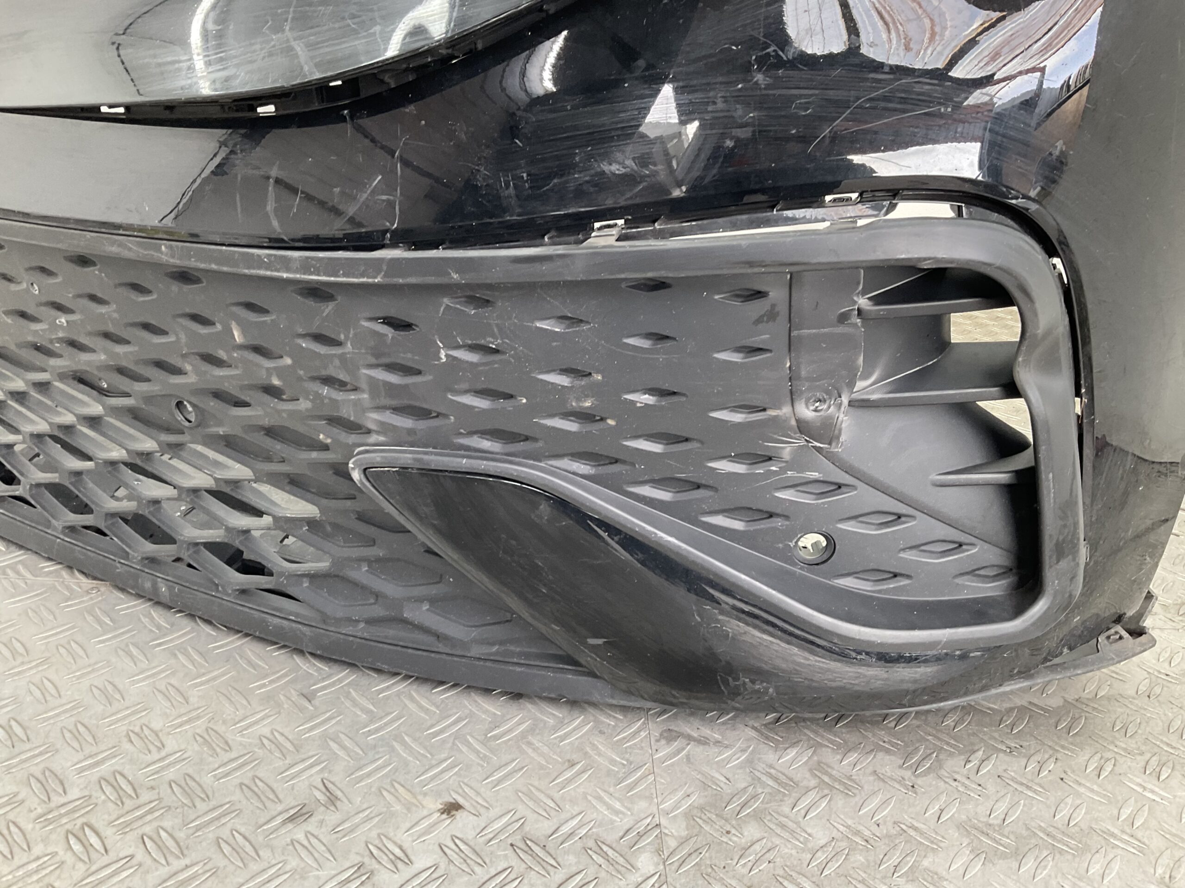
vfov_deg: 48.2
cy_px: 444
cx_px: 592
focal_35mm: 29
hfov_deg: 61.7
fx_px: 993
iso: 50
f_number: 1.8
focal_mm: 3
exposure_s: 1/60
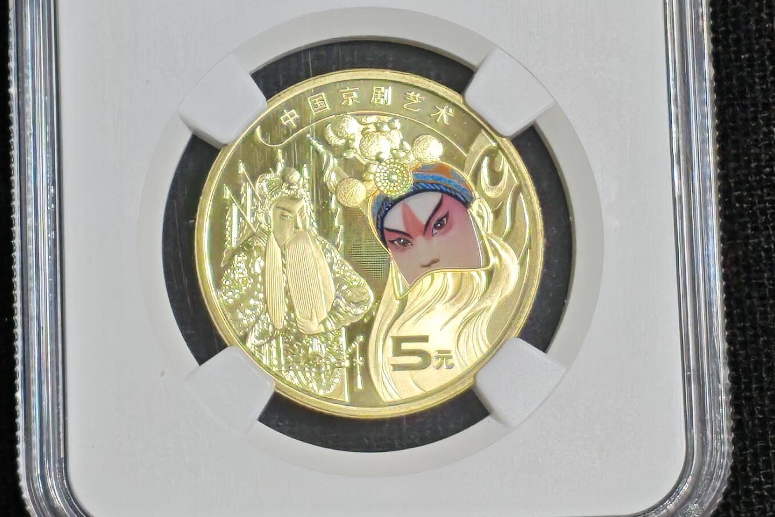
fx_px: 3595
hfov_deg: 12.3
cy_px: 78
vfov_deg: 8.2
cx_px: 387
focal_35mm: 167
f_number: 1.5
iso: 50
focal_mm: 4.94
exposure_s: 1/1967
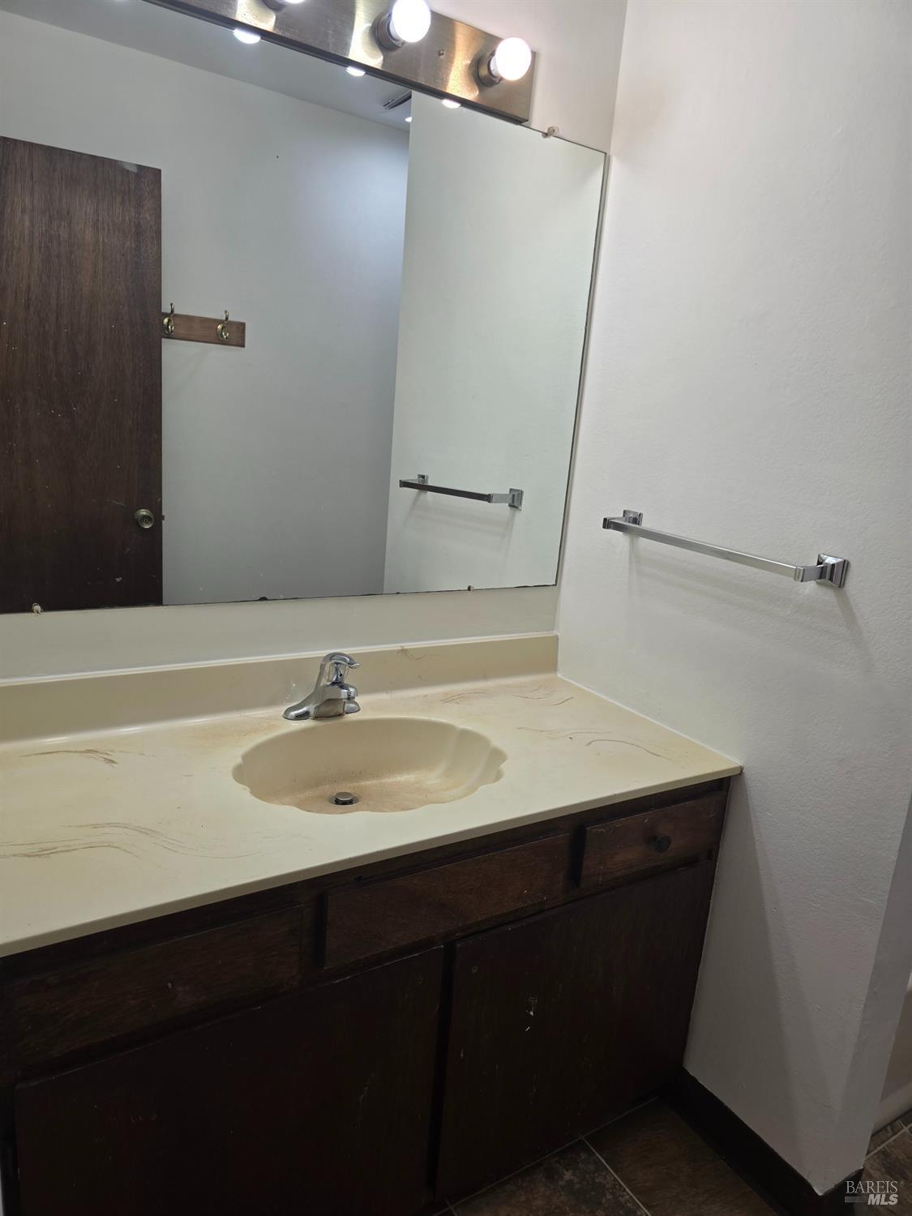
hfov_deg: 58.9
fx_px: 808
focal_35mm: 23
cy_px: 608
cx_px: 456
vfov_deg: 73.9
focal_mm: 6.3
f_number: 1.7
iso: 40
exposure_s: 1/120
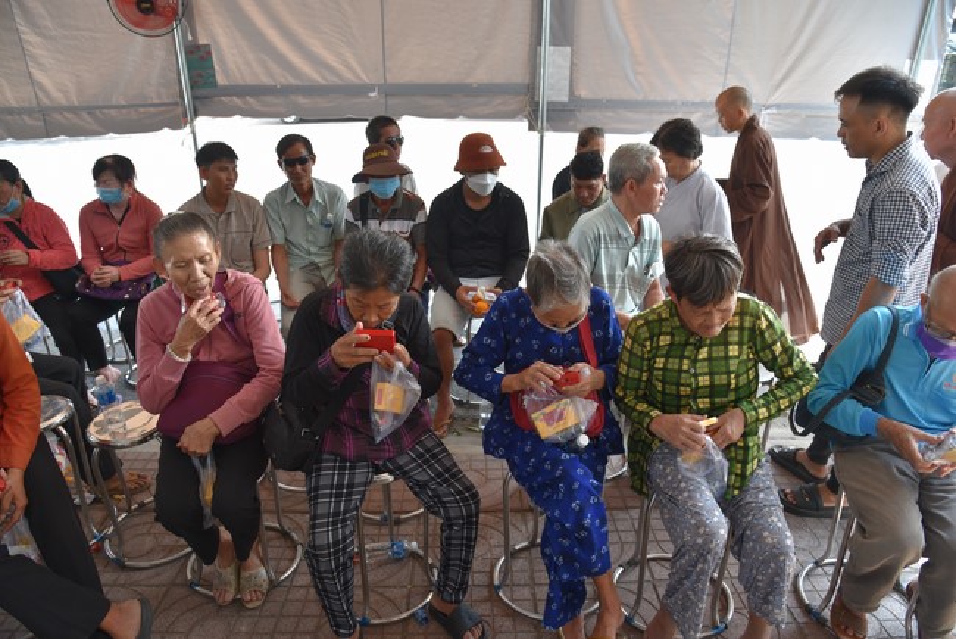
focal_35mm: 24
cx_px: 478
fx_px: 638
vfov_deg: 53.2
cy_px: 320
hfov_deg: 73.7
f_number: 5.6
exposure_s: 1/125
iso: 400
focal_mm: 24
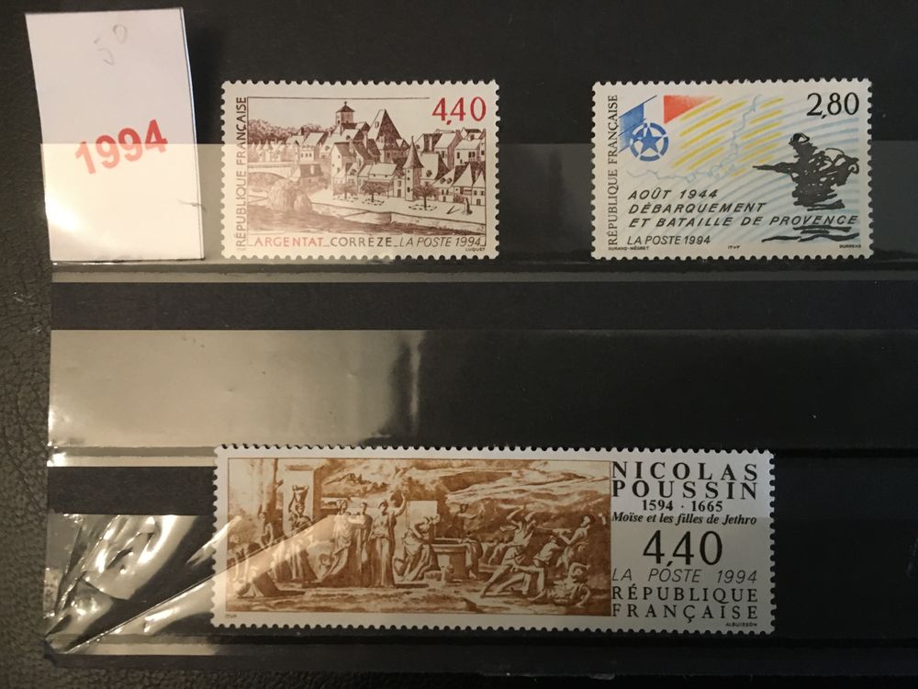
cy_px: 344
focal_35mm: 29
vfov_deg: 48.2
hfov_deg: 61.7
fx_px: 769
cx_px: 459
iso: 400
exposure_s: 1/17
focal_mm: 4.15
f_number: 2.2
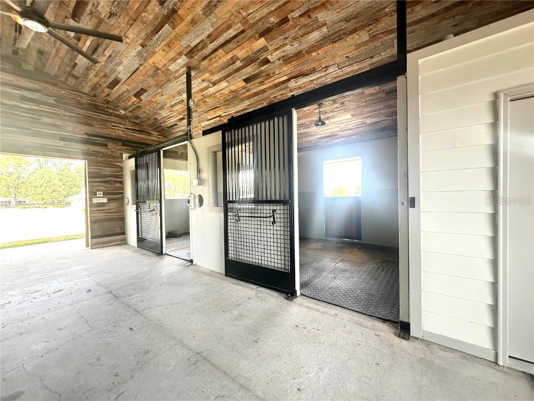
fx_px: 216
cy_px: 200
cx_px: 267
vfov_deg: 85.7
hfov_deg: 102.1
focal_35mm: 14
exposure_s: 1/99
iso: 100
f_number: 2.2
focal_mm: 2.22
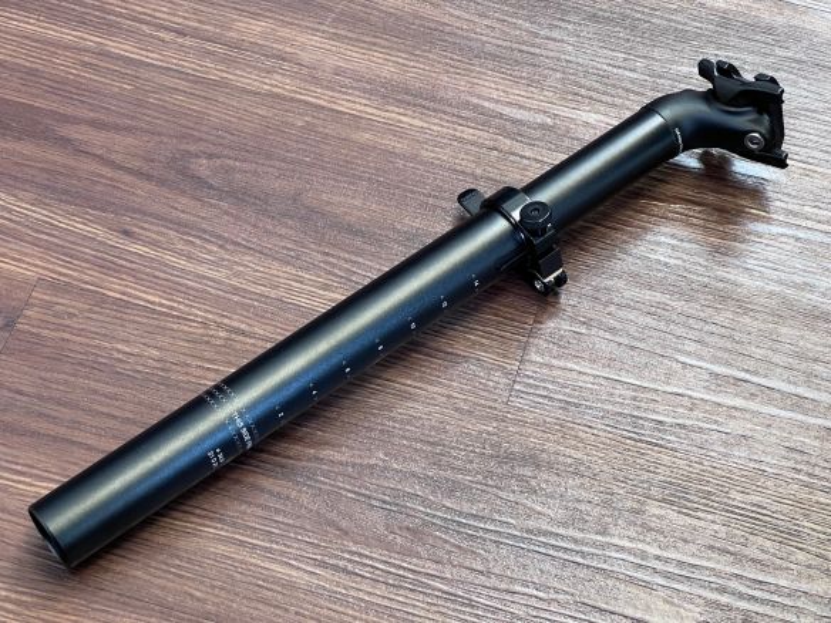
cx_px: 416
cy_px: 312
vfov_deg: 19.1
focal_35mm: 77
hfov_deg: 25.3
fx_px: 1848
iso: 250
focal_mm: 9
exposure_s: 1/50
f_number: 2.8
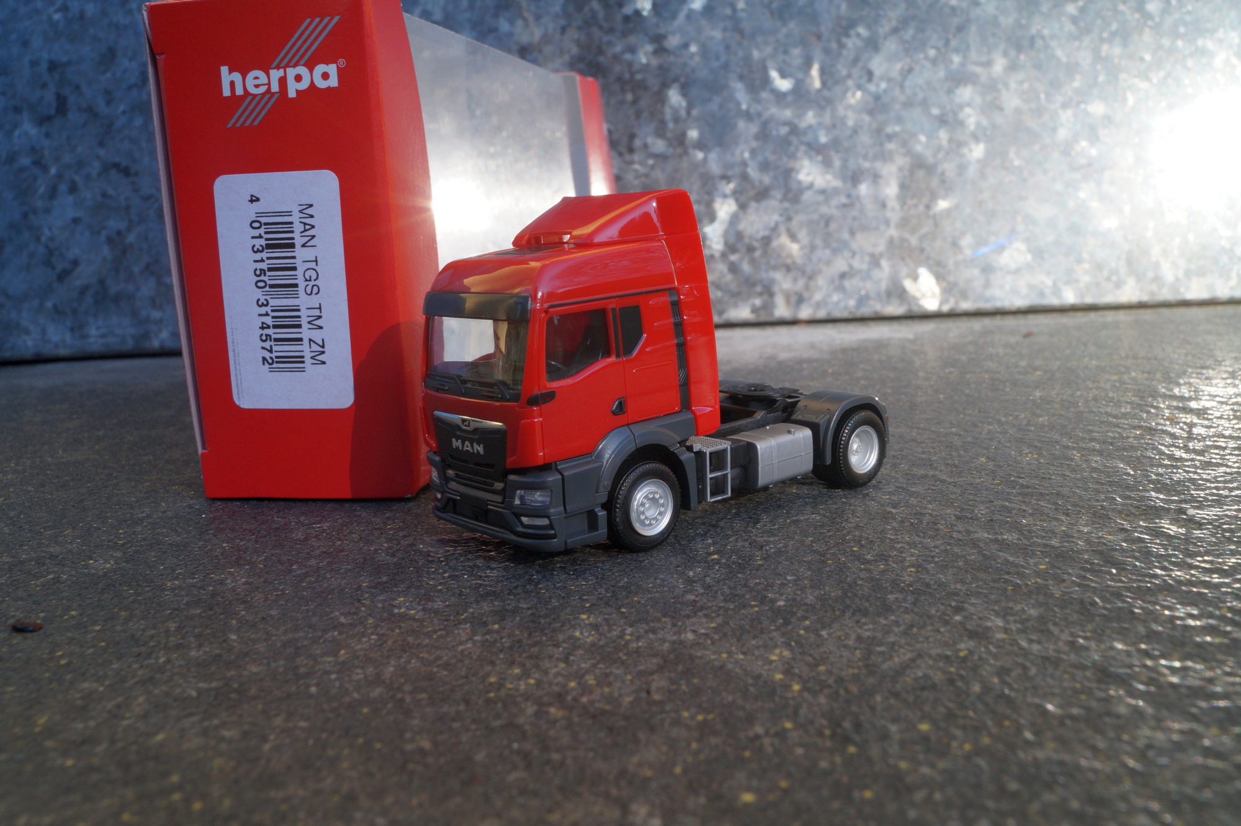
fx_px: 1240
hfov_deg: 53.2
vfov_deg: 36.8
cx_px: 620
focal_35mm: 36
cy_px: 413
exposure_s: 1/60
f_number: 18
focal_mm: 24
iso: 320
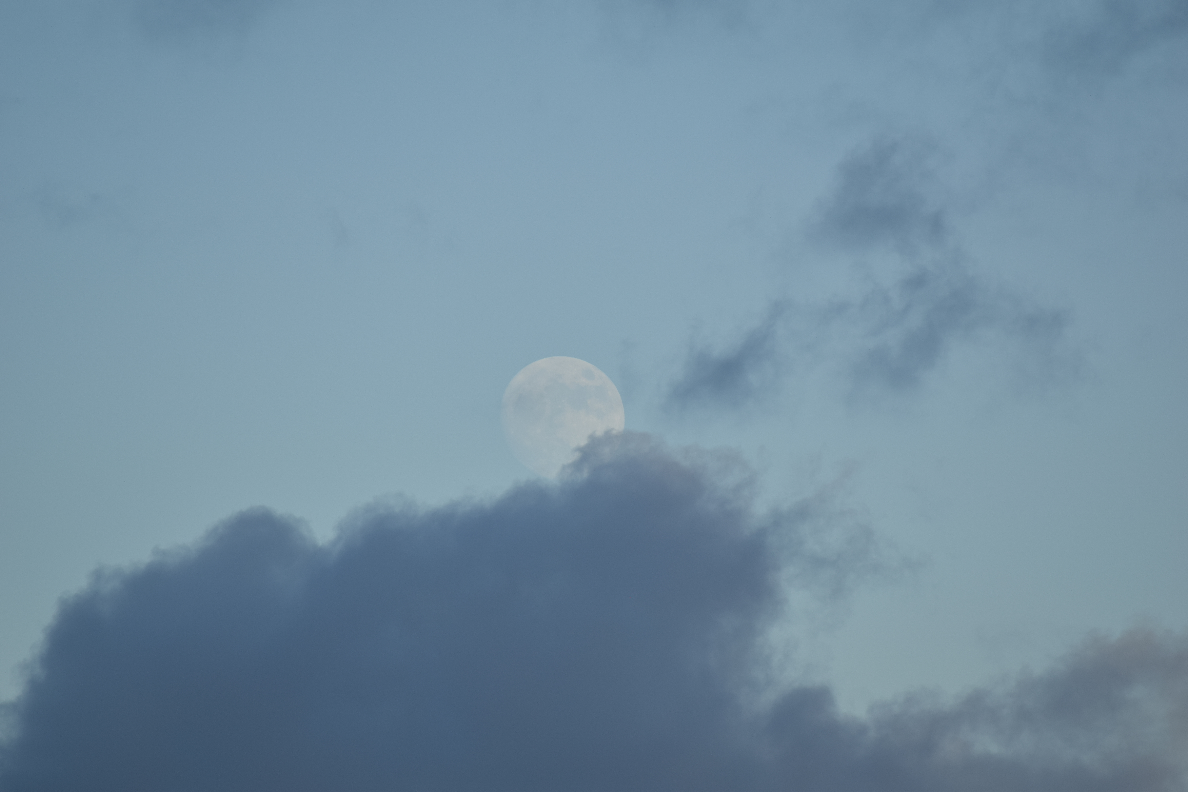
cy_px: 396
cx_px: 594
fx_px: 14849
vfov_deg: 3.1
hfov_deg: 4.6
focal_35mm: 450
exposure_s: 1/500
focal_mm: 300
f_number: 5.6
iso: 125
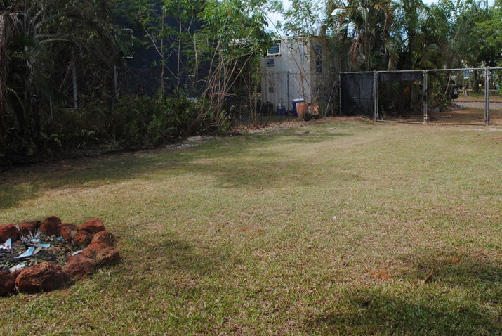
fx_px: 474
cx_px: 314
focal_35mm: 34
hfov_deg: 55.1
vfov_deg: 38.8
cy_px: 136
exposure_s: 1/200
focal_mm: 18
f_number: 7.1
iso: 100
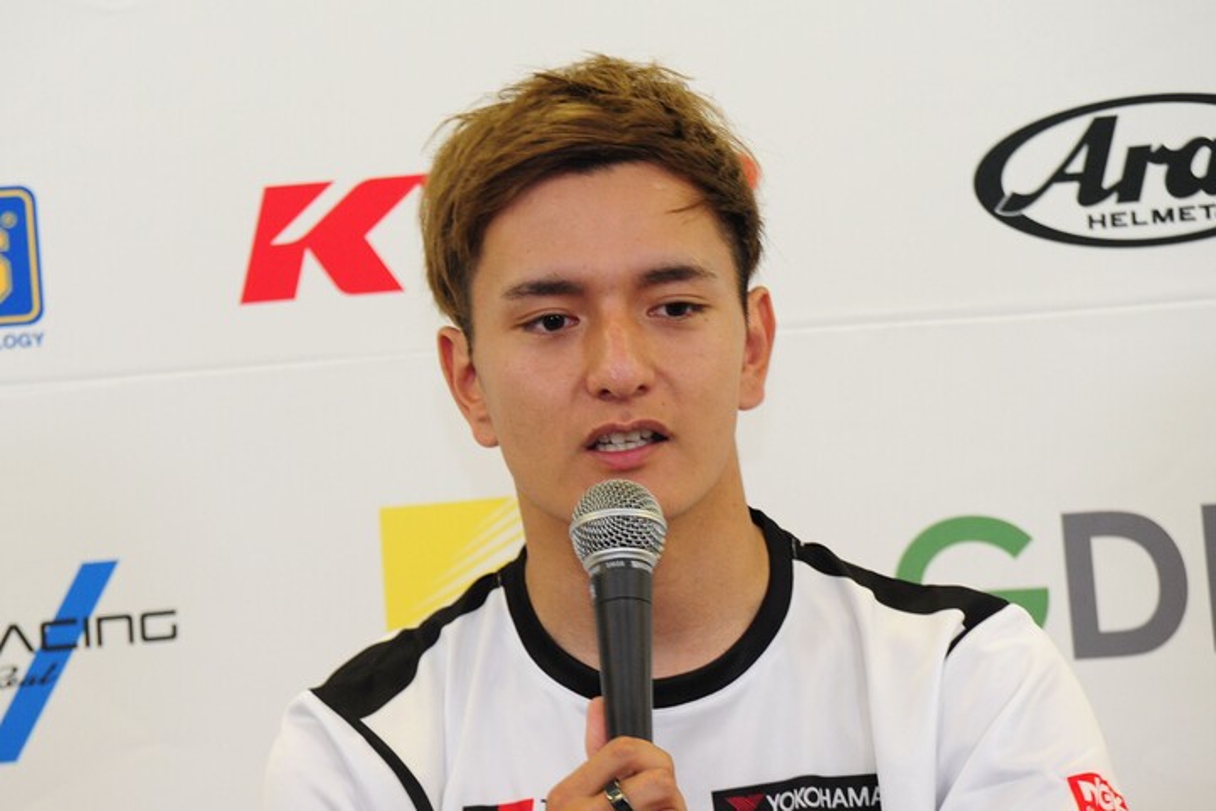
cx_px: 608
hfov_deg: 10.3
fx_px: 6755
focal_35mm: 200
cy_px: 406
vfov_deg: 6.9
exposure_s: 1/90
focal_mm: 200
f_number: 8
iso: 1600
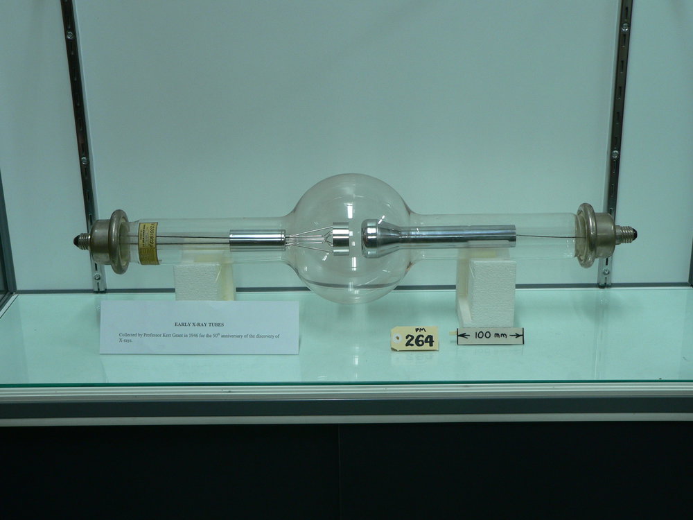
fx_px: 1021
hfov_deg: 37.5
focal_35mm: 51
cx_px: 346
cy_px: 260
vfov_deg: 28.6
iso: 100
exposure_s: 1/20
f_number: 2.8
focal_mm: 8.5
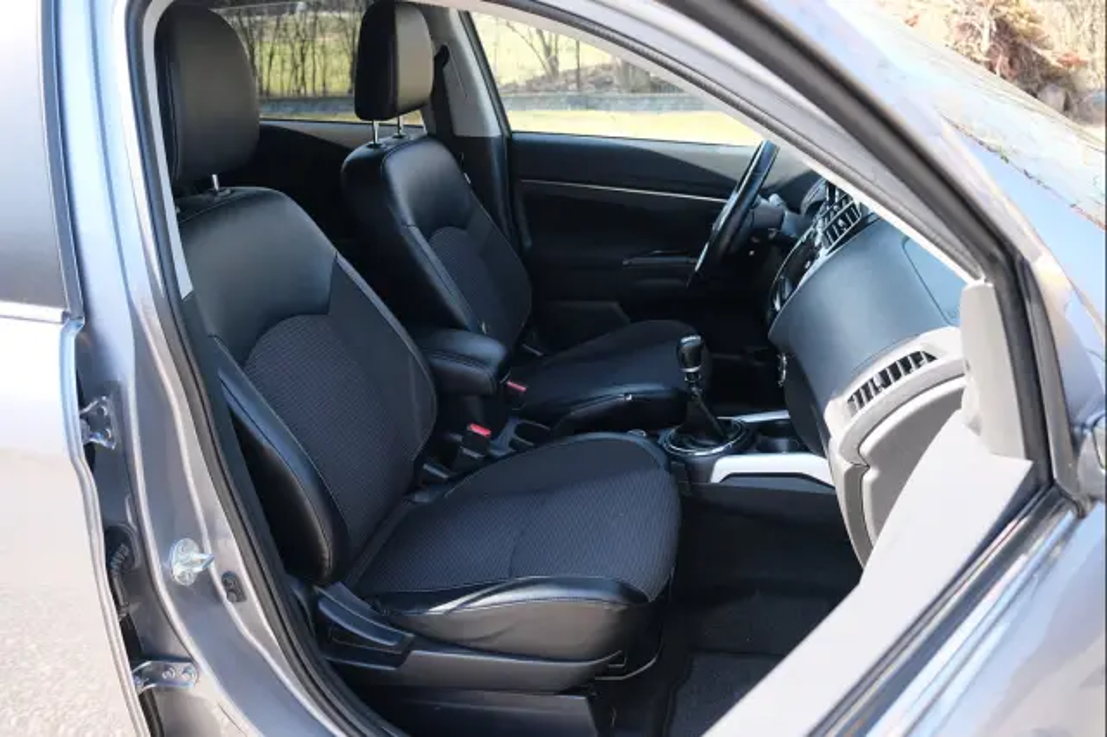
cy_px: 368
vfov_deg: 42.3
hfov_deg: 60.3
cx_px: 554
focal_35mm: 31
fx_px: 953
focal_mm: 20.5
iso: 320
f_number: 4
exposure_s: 1/90
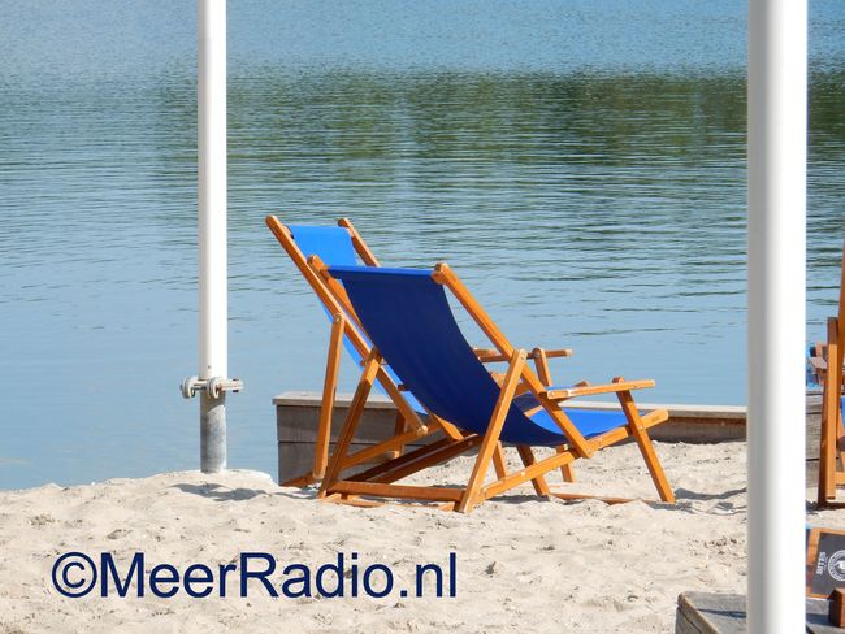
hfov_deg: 8.6
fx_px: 5592
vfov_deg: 6.5
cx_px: 422
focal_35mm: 229
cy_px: 317
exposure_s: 1/400
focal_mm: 40.9
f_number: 6.3
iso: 125
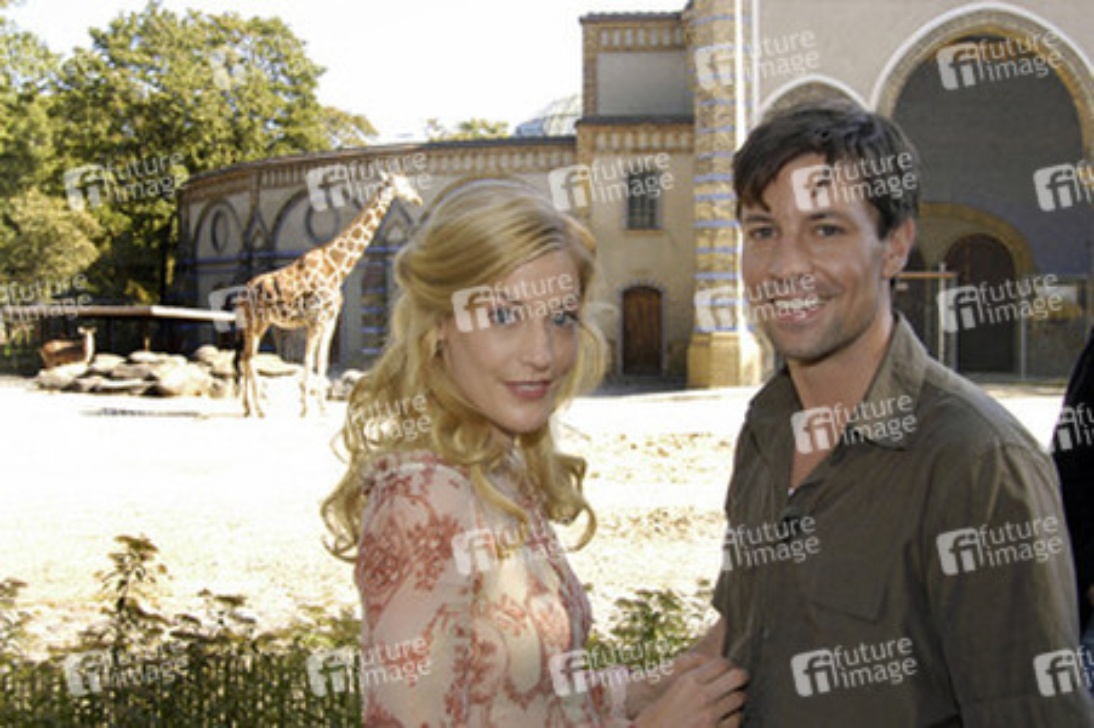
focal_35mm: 36
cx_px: 547
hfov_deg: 53.2
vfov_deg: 36.8
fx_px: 1093
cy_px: 364
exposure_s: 1/100
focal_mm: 24
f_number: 7.1
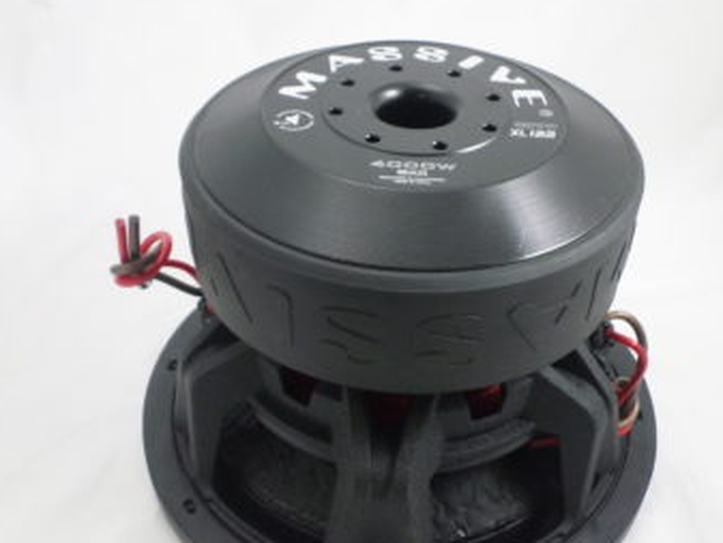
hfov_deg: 50.0
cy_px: 322
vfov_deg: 38.6
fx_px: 773
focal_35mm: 37
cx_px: 399
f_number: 2.7
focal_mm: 5.5
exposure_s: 1/30
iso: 240
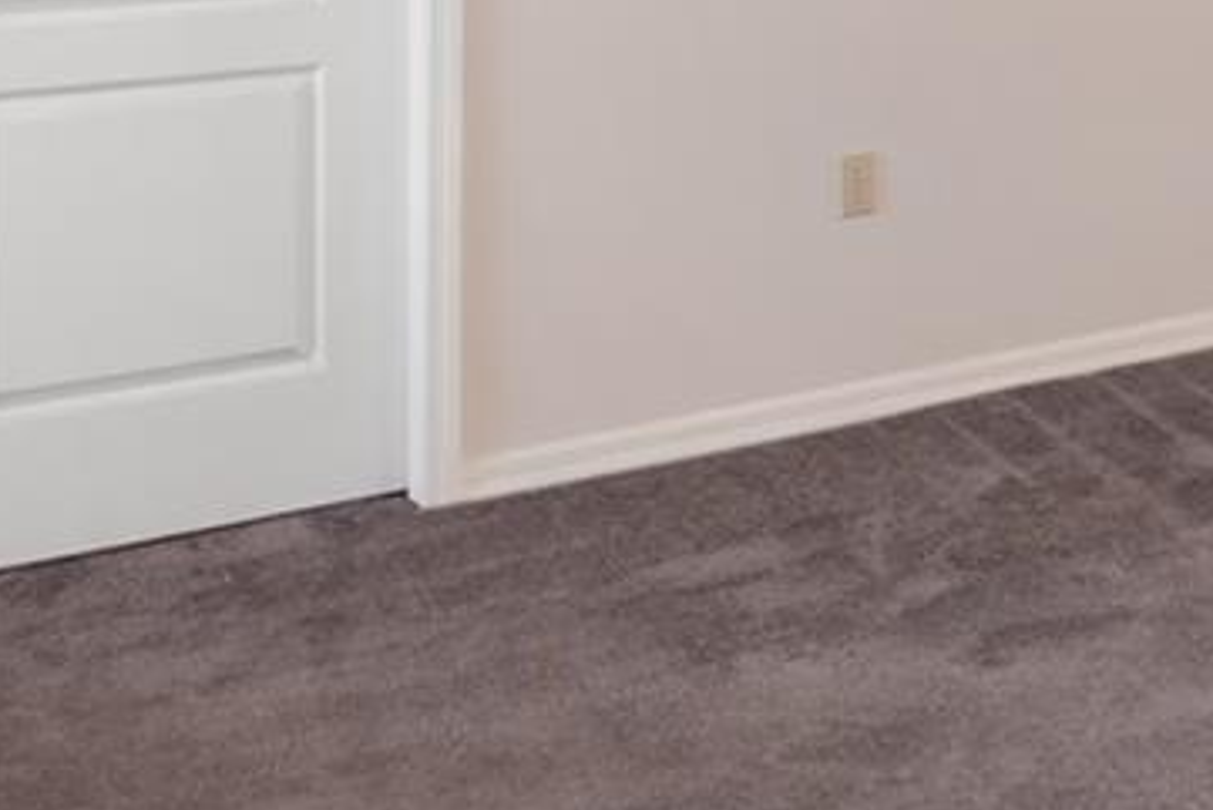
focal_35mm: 62
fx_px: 2090
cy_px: -314
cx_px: 1435
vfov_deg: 19.7
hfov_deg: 28.4
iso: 250
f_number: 6.3
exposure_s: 1/3
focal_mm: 14
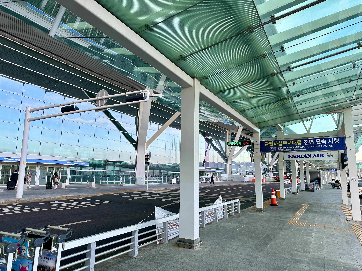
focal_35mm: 24
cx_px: 181
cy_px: 136
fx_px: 251
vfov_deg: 56.8
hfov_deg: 71.6
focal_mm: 6.86
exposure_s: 1/215
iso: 64
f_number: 1.78
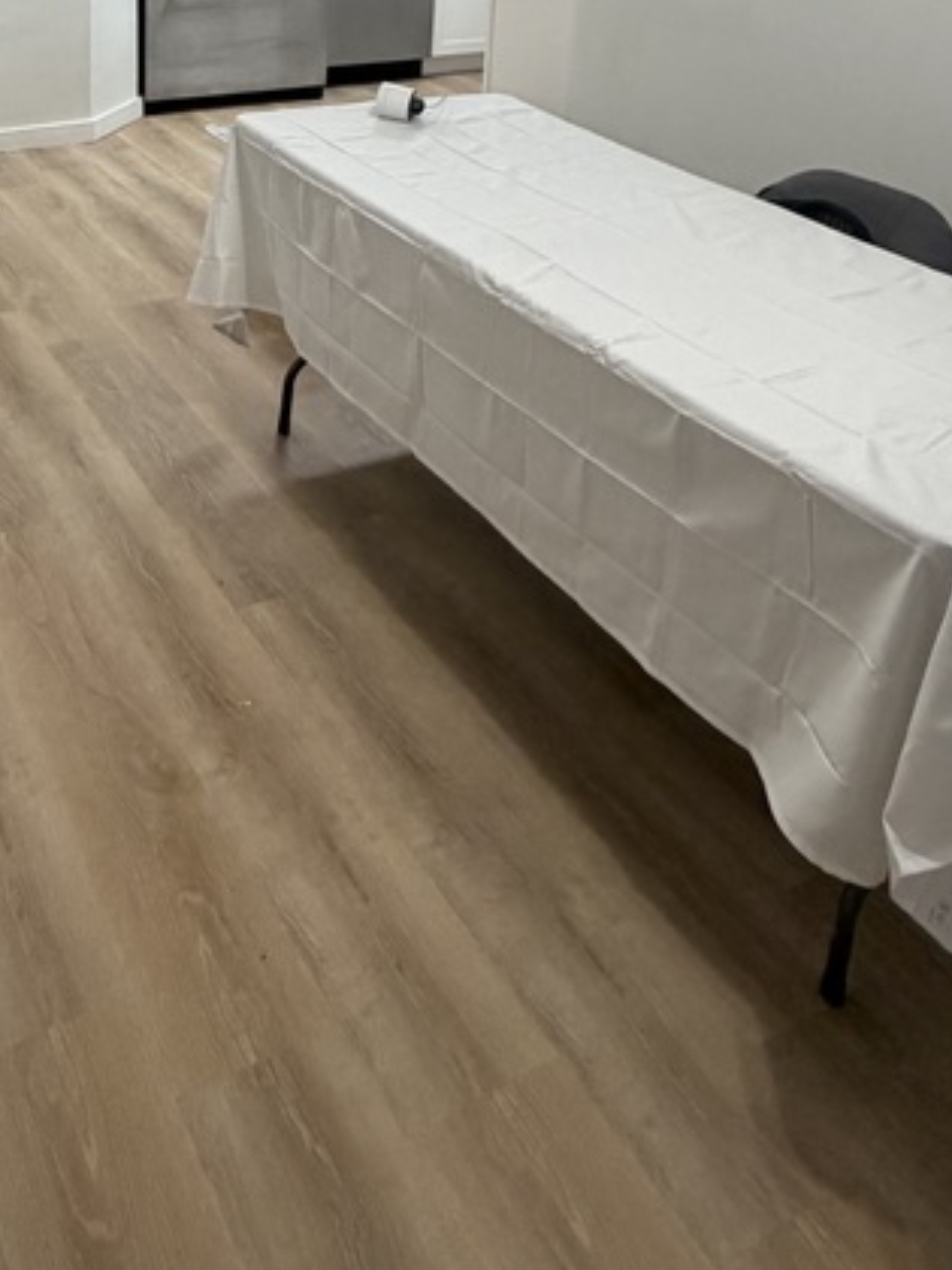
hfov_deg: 39.1
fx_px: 1320
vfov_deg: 46.0
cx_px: 302
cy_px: 106
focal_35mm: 36
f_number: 2.2
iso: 200
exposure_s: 1/120
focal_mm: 2.22
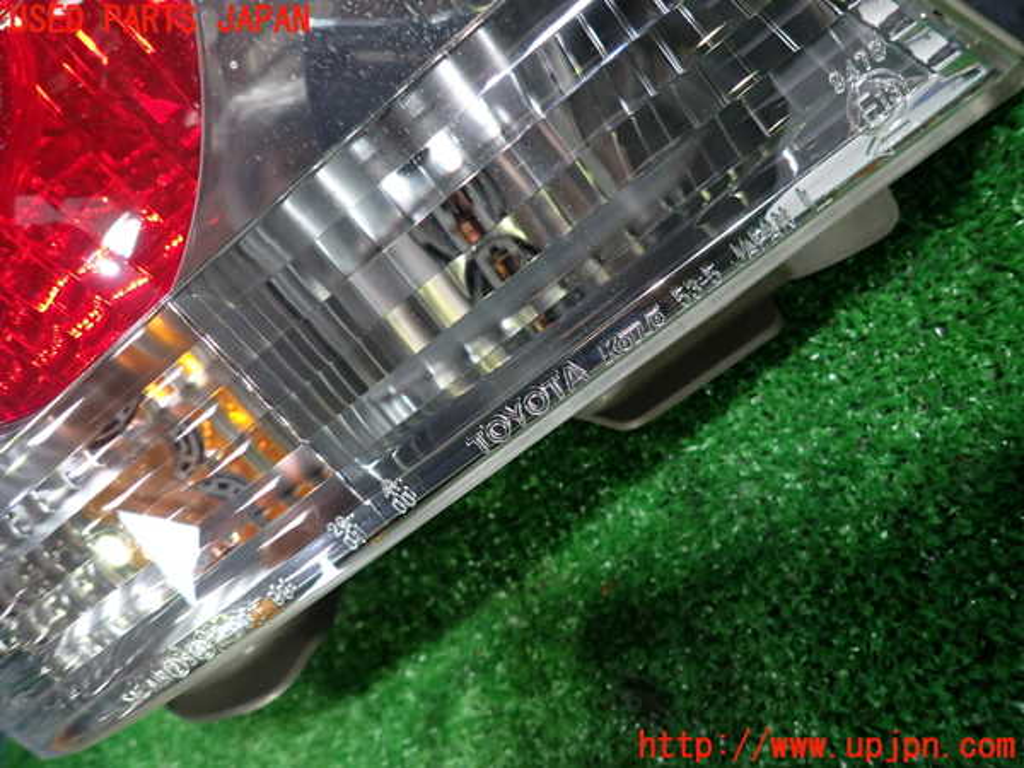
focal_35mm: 25
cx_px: 512
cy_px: 384
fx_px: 740
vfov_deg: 54.9
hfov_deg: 69.4
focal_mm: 4.5
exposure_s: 1/30
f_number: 2
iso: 250
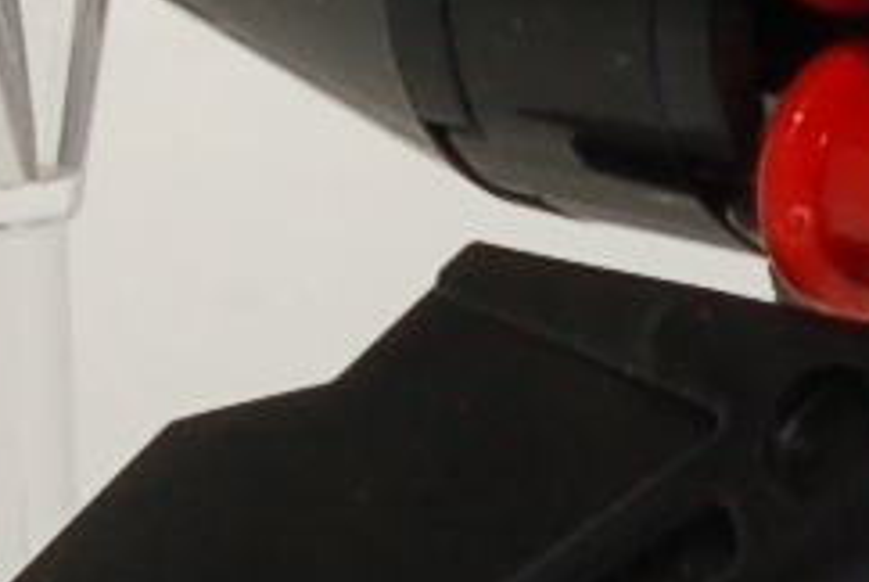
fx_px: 9788
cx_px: 833
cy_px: 277
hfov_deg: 5.1
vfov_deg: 3.4
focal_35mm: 405
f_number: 13
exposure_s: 1/640
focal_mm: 44
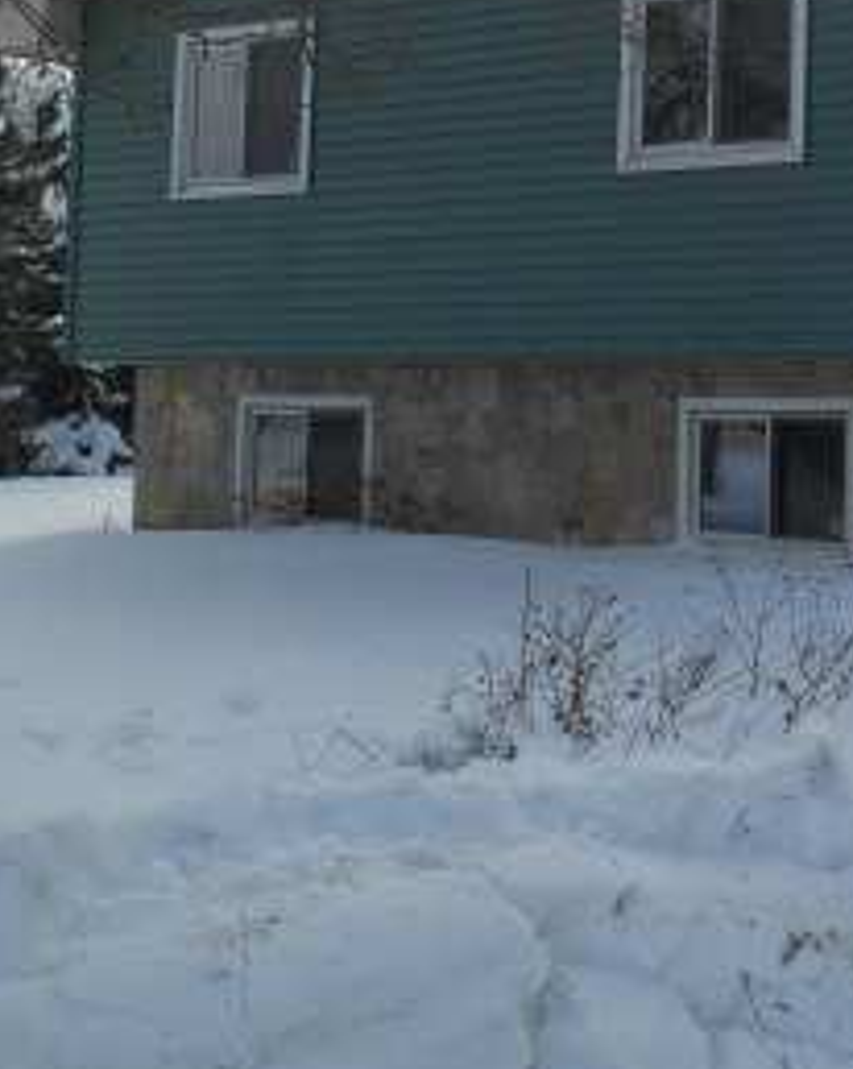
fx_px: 1864
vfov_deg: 31.4
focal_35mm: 59
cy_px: 273
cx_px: 1230
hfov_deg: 22.0
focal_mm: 4.7
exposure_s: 1/1000
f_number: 3.4
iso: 80
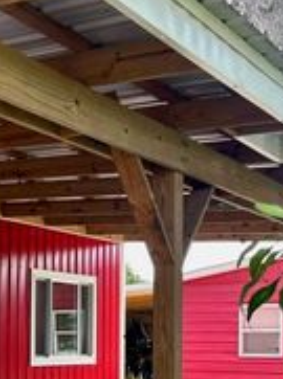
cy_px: 342
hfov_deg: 18.0
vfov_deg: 26.2
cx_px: -153
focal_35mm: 72
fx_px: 788
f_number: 1.6
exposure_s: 1/121
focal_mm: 5.96
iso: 32
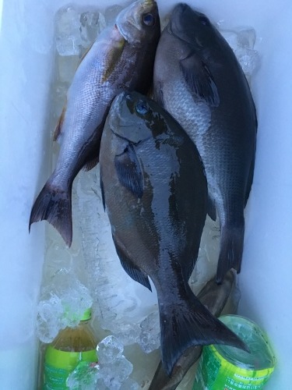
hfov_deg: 48.2
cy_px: 195
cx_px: 146
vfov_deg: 61.7
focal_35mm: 29
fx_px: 326
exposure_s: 1/15
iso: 320
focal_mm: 4.15
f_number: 2.2
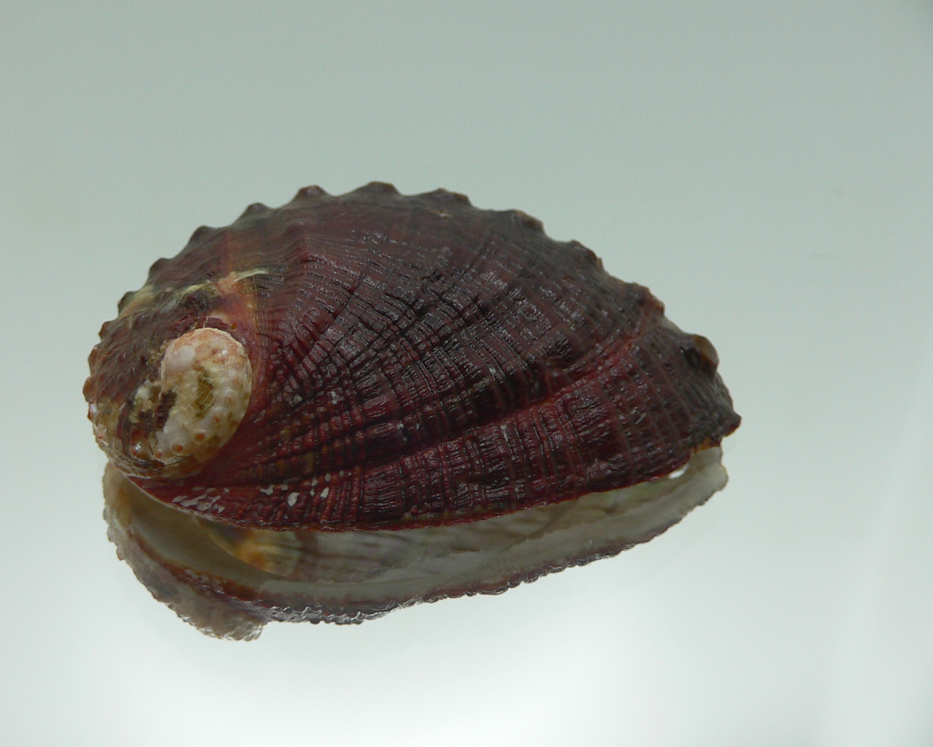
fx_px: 1132
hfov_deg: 44.6
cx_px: 383
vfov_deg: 36.5
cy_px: 365
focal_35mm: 41
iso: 80
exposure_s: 1/80
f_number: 2.8
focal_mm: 4.6
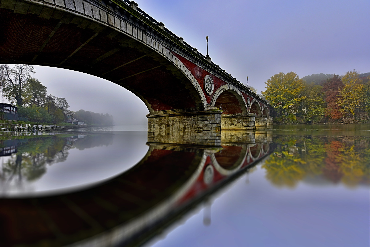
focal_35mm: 14
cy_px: 124
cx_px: 185
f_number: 7.1
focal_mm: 14
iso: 100
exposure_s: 1/125
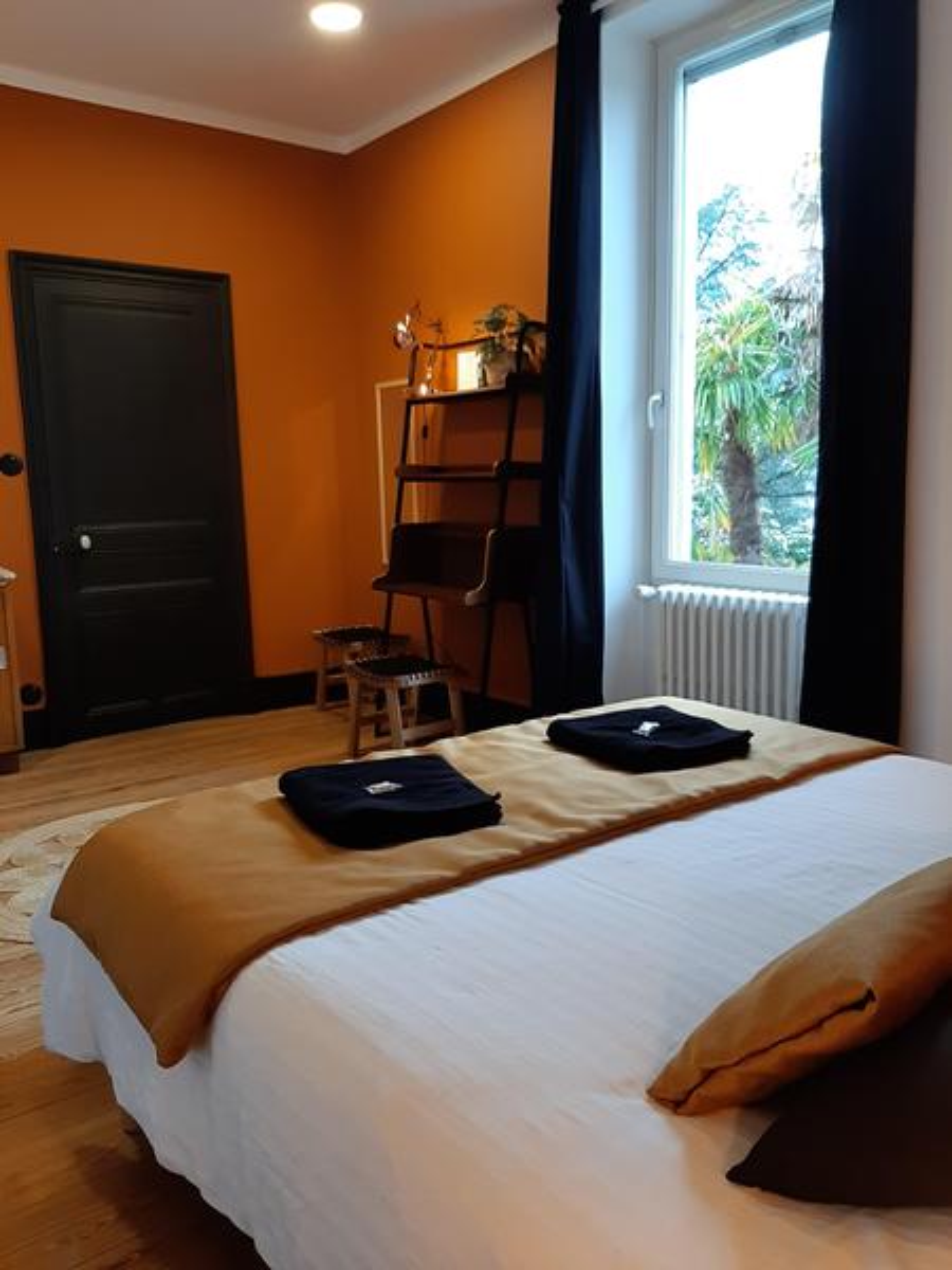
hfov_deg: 53.1
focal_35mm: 26
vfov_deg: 67.3
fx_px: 953
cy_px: 635
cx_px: 476
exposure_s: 1/50
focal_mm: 3.93
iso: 50
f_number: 1.7
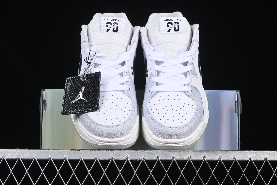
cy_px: 92
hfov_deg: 27.0
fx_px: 577
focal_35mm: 75
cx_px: 138
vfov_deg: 18.2
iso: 160
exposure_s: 1/80
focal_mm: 50
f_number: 8
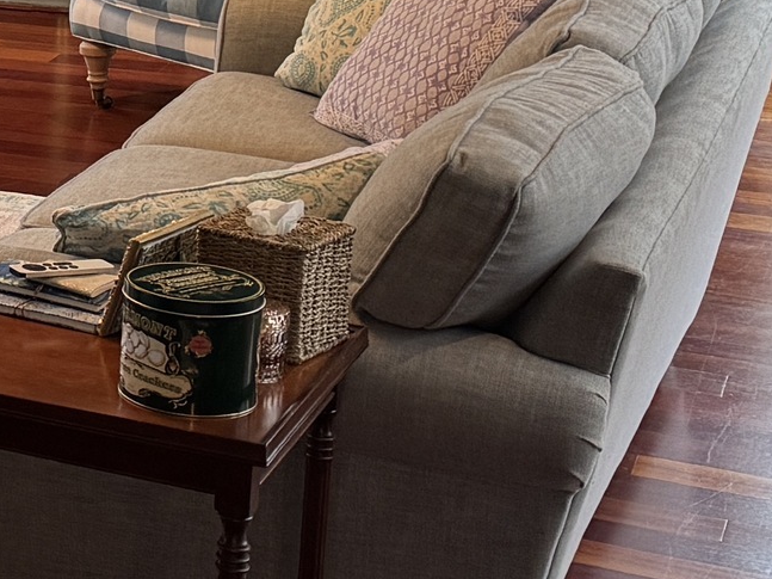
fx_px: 2542
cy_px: 25
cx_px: -770
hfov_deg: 14.4
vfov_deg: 12.9
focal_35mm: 114
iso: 200
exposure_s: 1/60
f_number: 1.78
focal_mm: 6.76
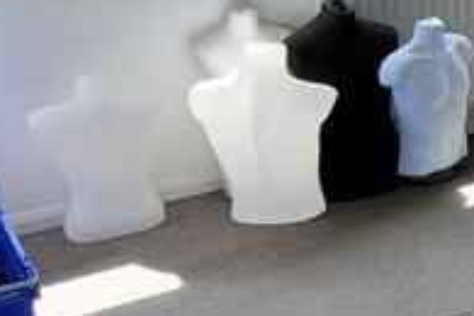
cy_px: 56
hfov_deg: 22.0
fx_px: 935
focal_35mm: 71
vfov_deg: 19.0
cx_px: 763
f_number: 2.2
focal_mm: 1.74
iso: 64
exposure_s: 1/100
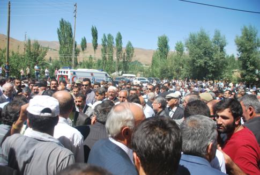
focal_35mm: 147
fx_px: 1064
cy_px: 88
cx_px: 130
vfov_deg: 9.4
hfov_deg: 13.9
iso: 100
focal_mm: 98
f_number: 6.3
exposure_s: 1/640
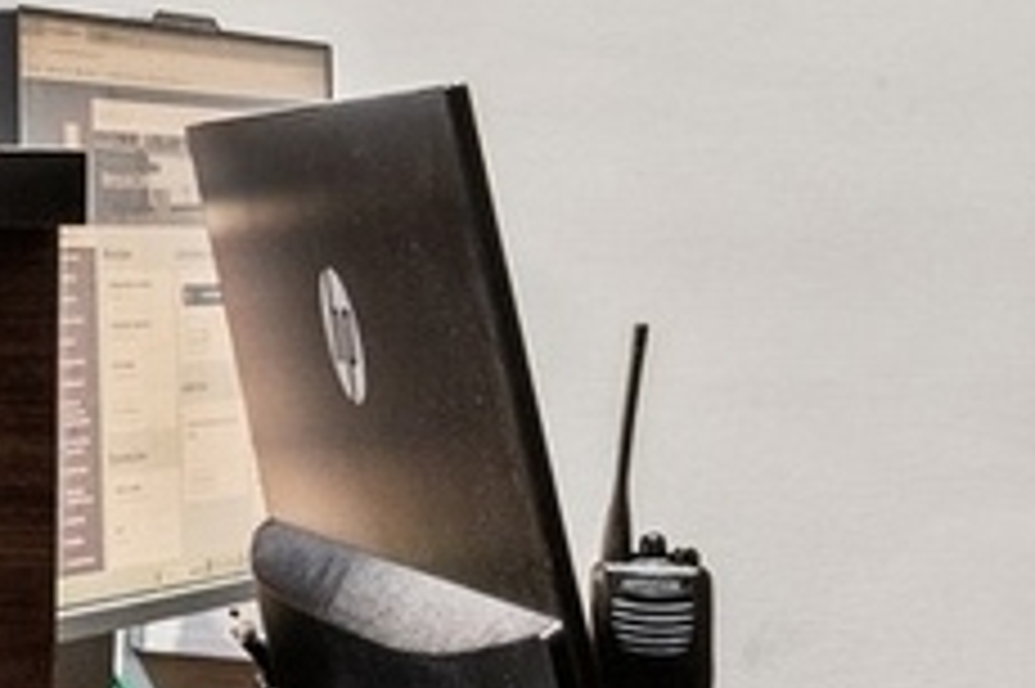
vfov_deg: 12.1
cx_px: -2452
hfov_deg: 10.0
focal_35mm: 113
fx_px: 3246
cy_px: 261
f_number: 9.5
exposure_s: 1/4
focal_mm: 16
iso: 400
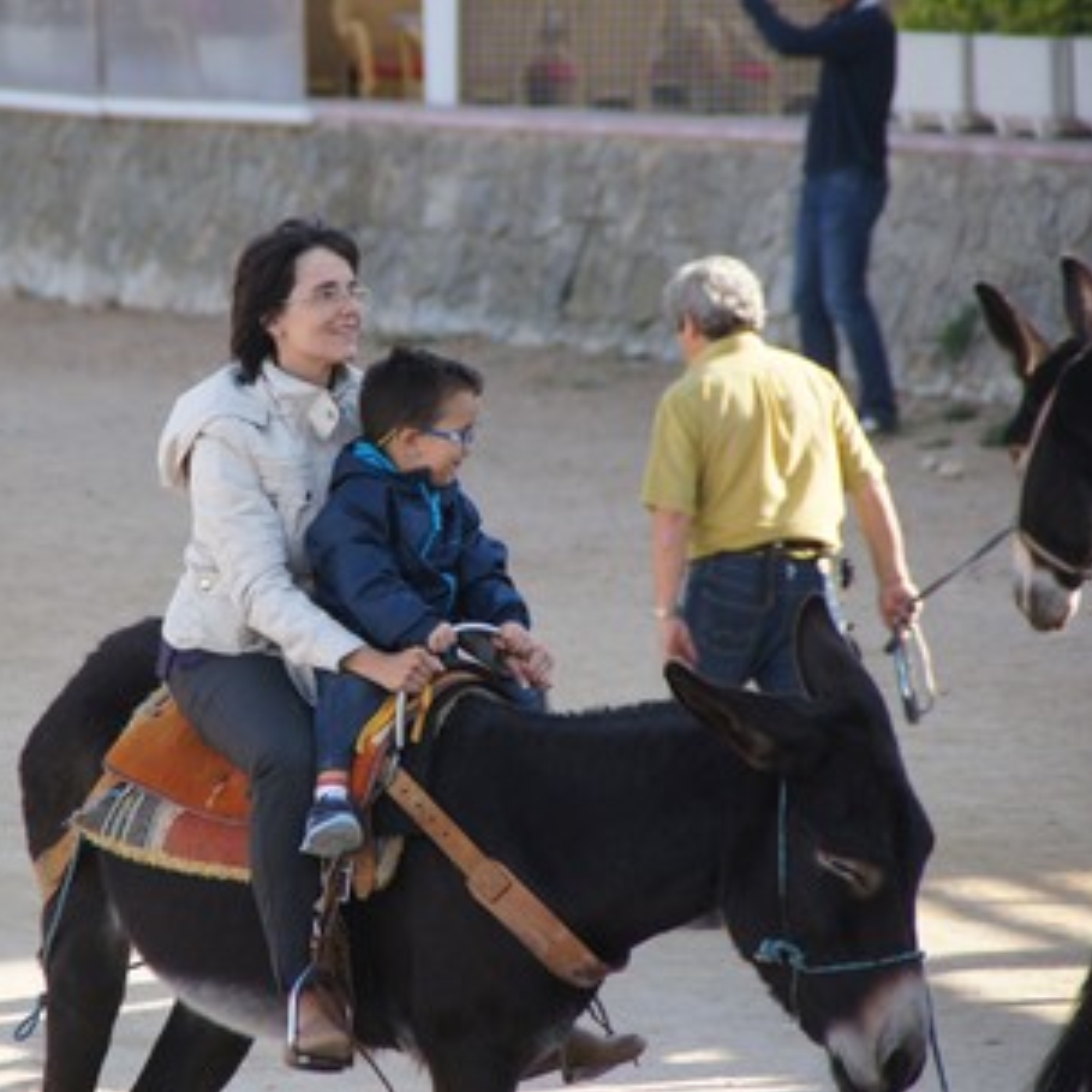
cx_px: 339
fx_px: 13812
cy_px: 546
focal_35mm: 387
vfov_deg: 4.5
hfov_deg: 4.5
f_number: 6.3
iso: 250
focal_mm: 200
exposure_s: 1/320
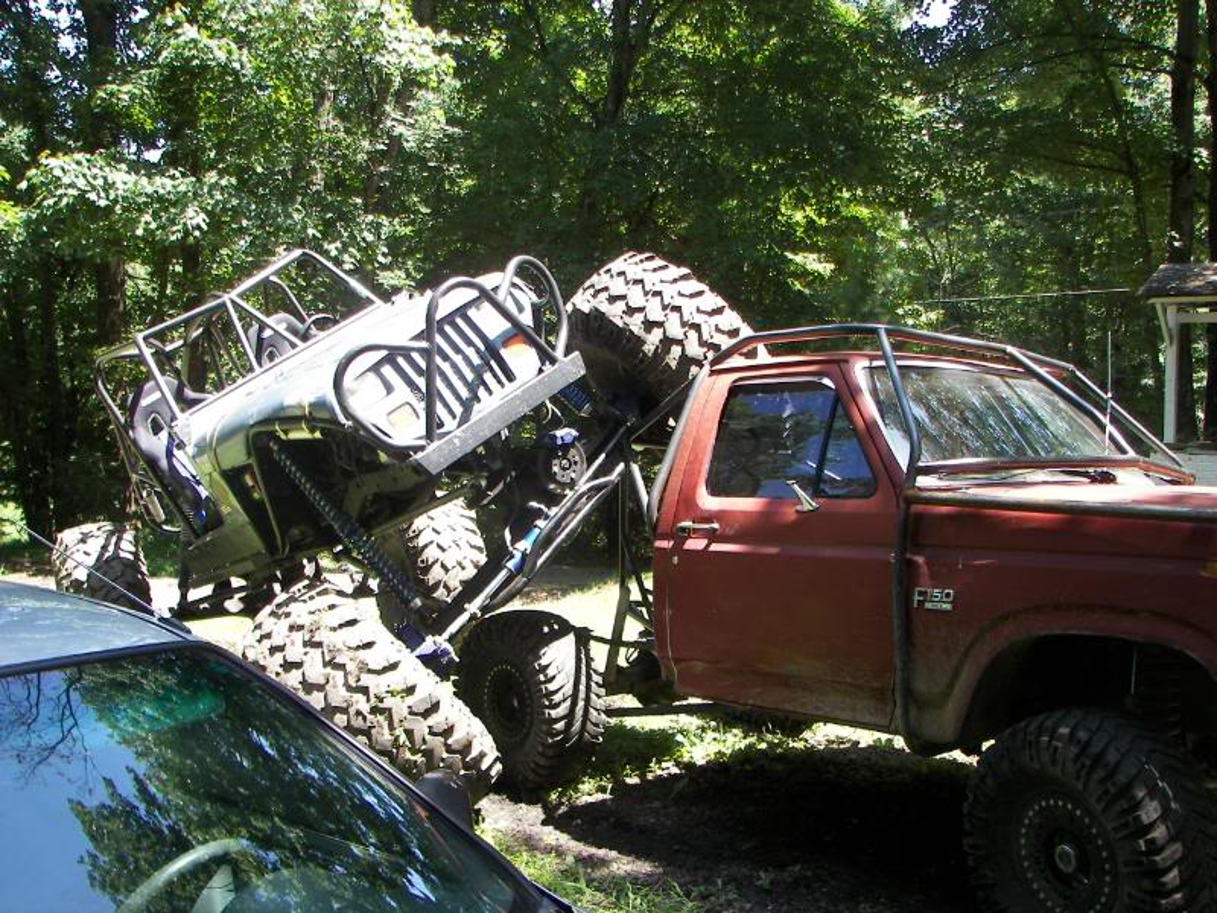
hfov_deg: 51.4
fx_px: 1266
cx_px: 608
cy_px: 456
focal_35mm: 36
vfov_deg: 39.7
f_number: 2.8
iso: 50
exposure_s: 1/100
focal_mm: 6
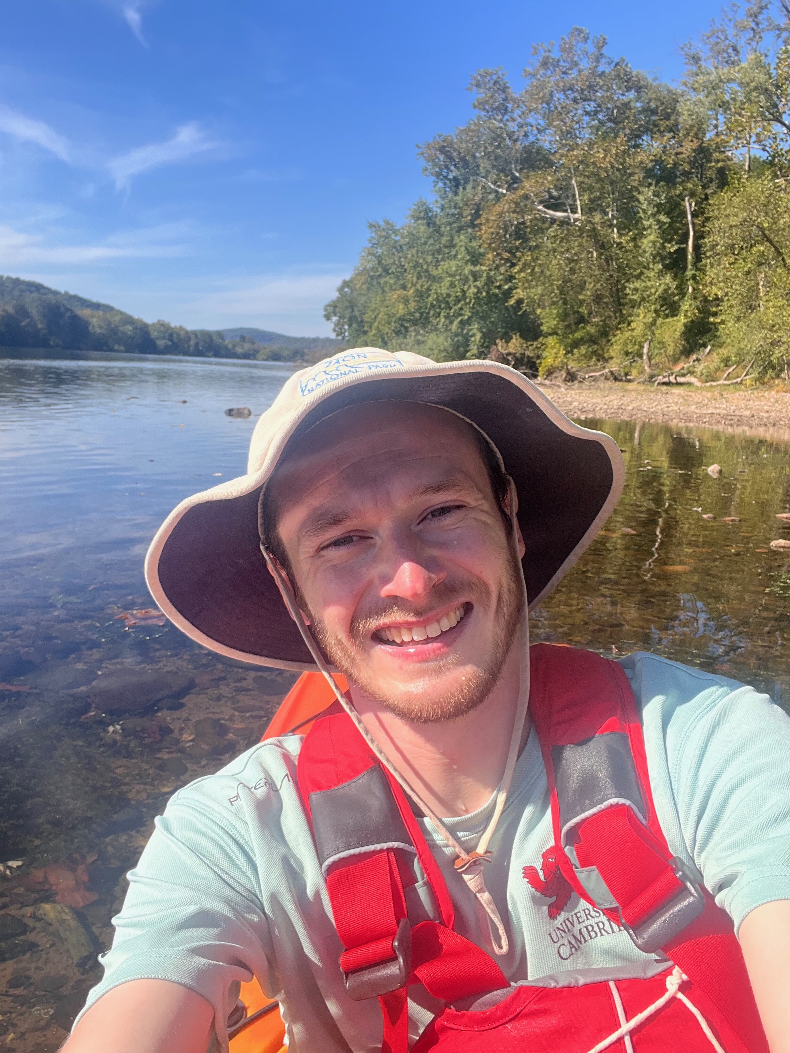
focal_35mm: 30
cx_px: 395
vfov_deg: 60.0
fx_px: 913
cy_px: 526
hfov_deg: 46.8
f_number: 2.2
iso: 32
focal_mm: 2.71
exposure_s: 1/557
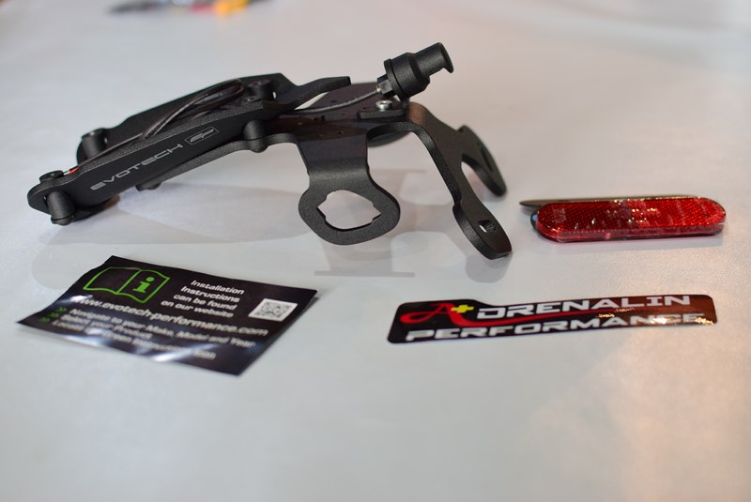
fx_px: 1096
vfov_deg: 25.8
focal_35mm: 52
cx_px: 376
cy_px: 251
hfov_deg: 37.8
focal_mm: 35
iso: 800
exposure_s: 1/80
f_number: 3.2
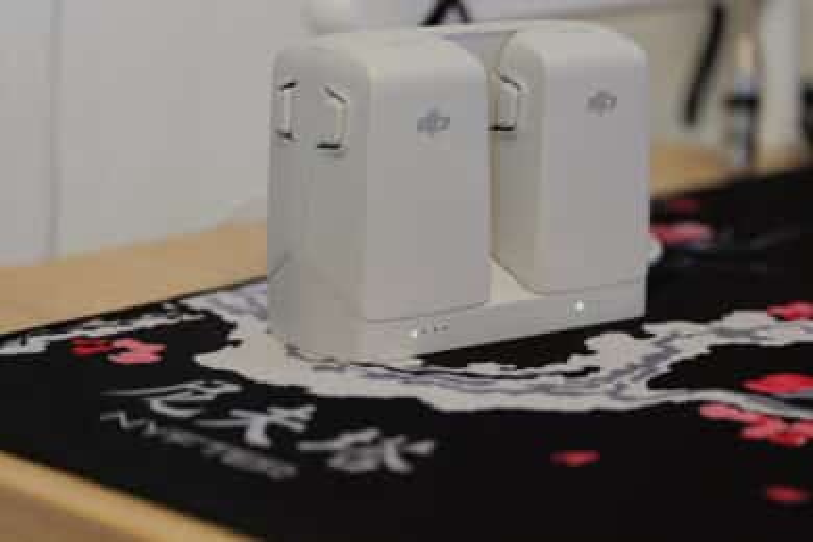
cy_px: 271
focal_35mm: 78
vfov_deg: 17.5
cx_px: 406
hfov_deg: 26.0
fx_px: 1761
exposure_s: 1/100
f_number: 4.6
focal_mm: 78
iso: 2500
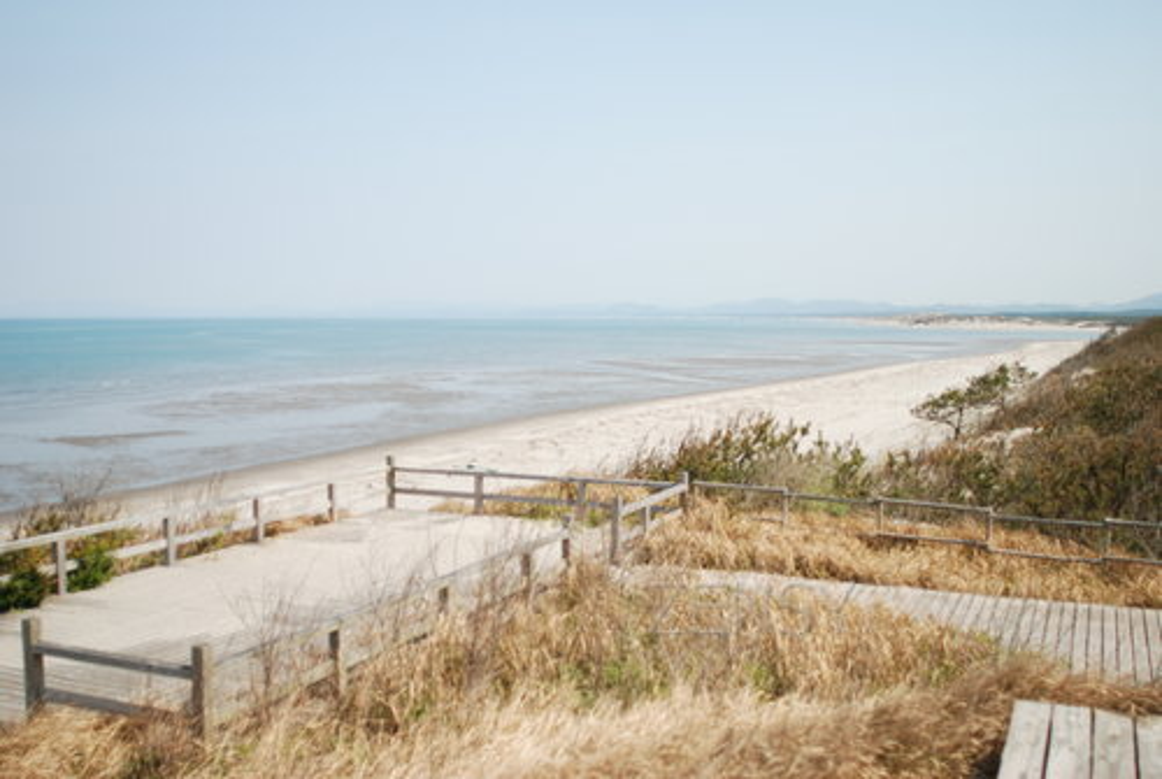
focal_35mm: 36
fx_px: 1164
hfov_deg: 53.1
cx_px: 581
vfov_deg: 37.0
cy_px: 390
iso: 160
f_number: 2.2
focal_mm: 24
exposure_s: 1/4000
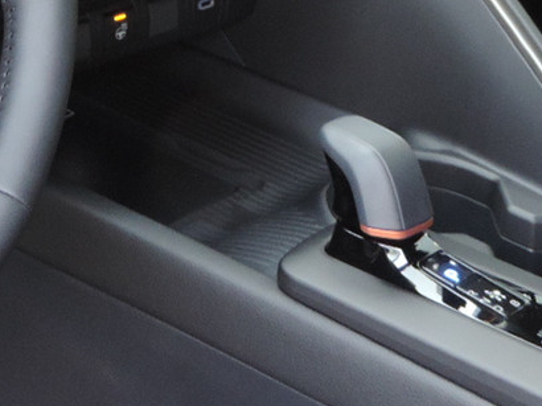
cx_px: 44
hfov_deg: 15.8
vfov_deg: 11.4
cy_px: -249
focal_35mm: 123
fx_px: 1925
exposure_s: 1/25
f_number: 3.3
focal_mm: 6.2
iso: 400
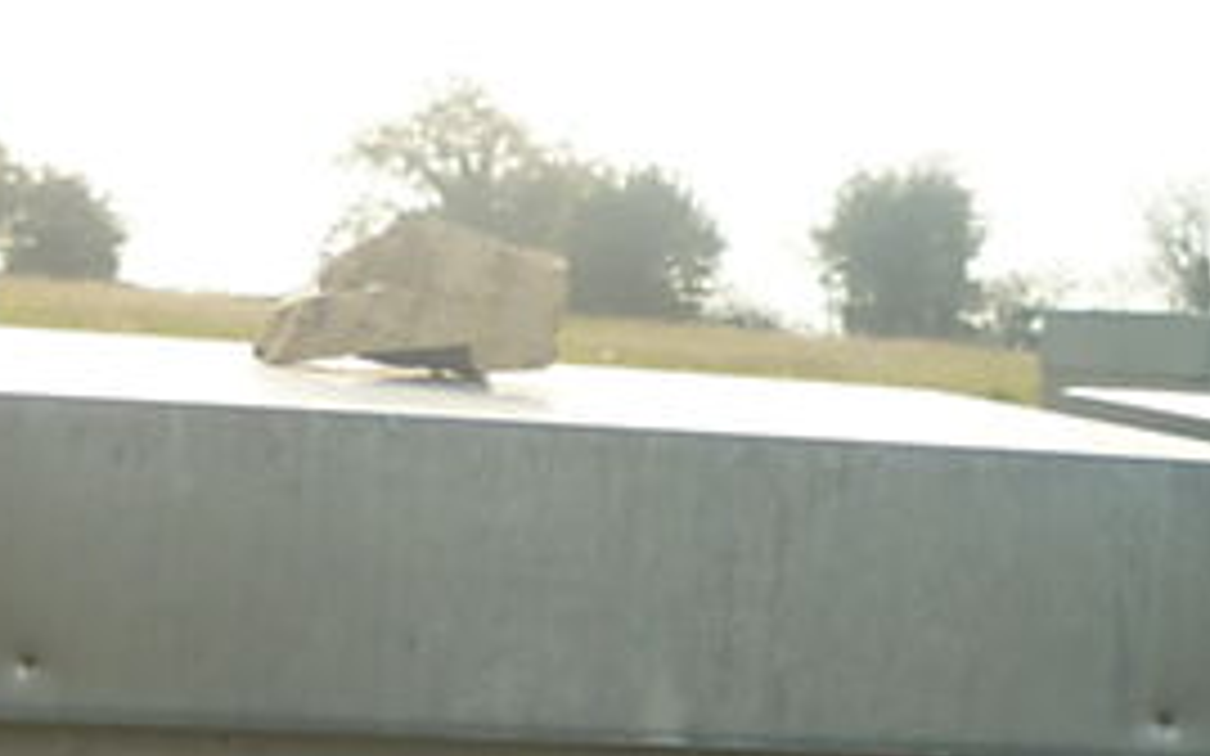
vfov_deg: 9.1
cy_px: 850
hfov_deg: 14.7
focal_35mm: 142
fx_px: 4682
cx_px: 877
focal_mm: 7.4
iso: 80
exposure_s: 1/400
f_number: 3.1
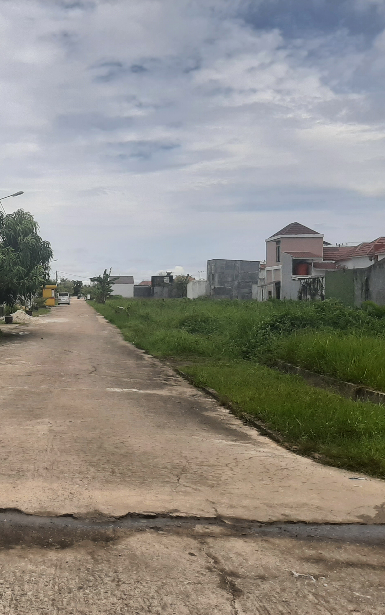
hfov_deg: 31.6
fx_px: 621
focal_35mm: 37
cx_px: -8
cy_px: 307
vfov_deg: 52.7
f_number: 1.7
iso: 40
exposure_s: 1/3876
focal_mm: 3.93
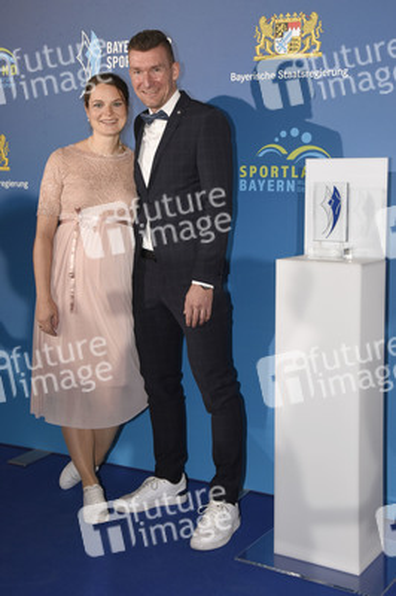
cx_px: 198
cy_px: 298
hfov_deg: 29.2
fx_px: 760
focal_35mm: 46
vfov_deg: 42.8
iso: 2500
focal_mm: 46
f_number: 6.3
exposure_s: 1/80
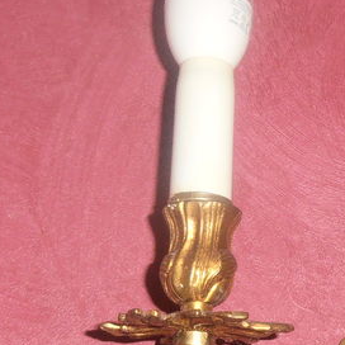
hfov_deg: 21.8
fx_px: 880
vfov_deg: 22.0
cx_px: 299
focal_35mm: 78
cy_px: 256
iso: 125
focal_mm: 4.2
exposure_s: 1/30
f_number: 3
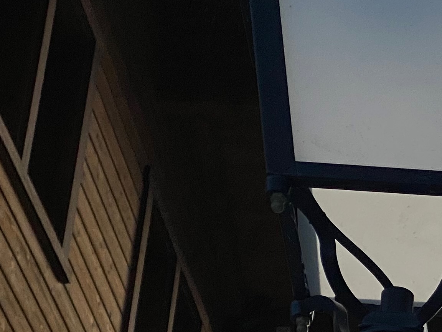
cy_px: 510
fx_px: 2324
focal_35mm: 182
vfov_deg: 8.0
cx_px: 767
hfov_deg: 10.3
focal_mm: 6
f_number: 2
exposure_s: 1/1370
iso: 20
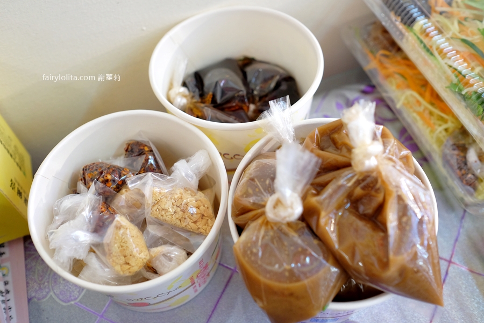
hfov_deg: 54.4
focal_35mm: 35
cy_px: 162
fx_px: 471
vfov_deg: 37.9
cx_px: 242
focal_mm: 23
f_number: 3.6
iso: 1000
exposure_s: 1/58
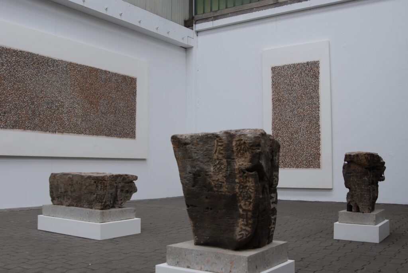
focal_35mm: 36
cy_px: 136
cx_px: 204
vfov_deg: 37.0
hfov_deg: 53.1
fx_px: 408
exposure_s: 1/100
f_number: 5
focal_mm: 24
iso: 250
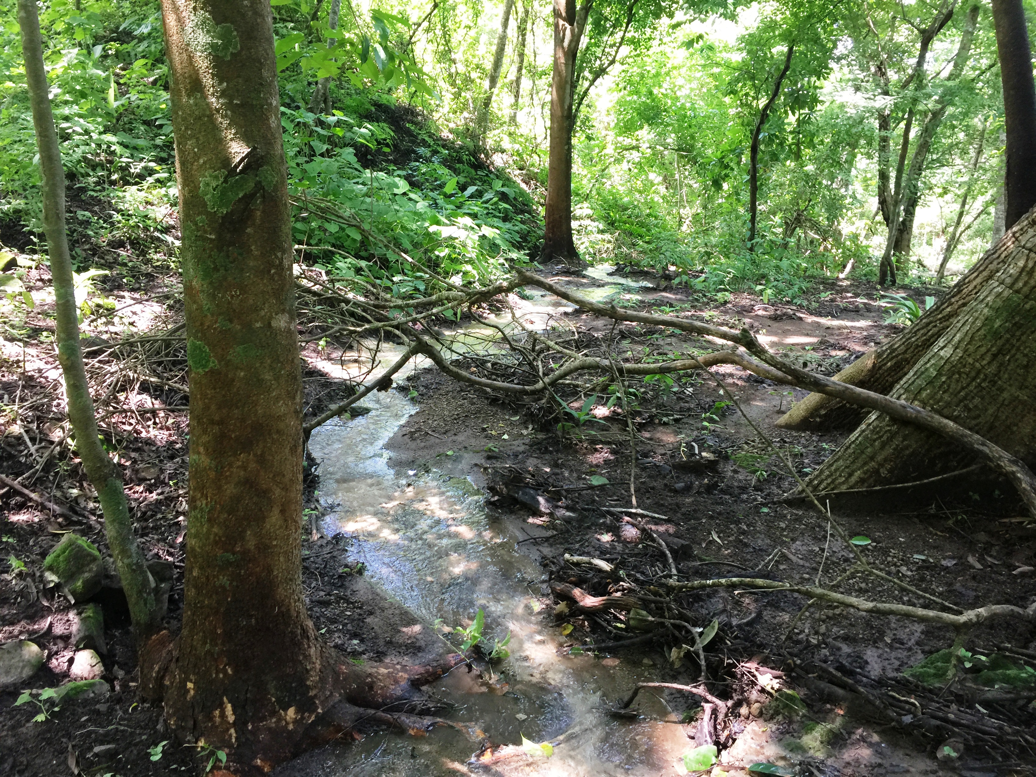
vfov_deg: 48.2
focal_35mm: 29
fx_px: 868
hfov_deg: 61.7
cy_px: 388
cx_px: 518
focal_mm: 4.15
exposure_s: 1/15
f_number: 2.2
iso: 40
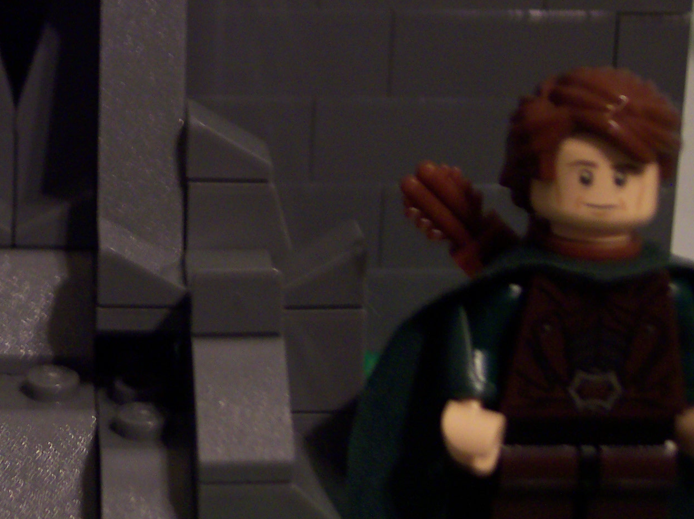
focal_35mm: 105
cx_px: -11
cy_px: 82
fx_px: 2104
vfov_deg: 14.0
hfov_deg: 18.2
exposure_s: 1/8
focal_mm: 10.7
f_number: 3.4
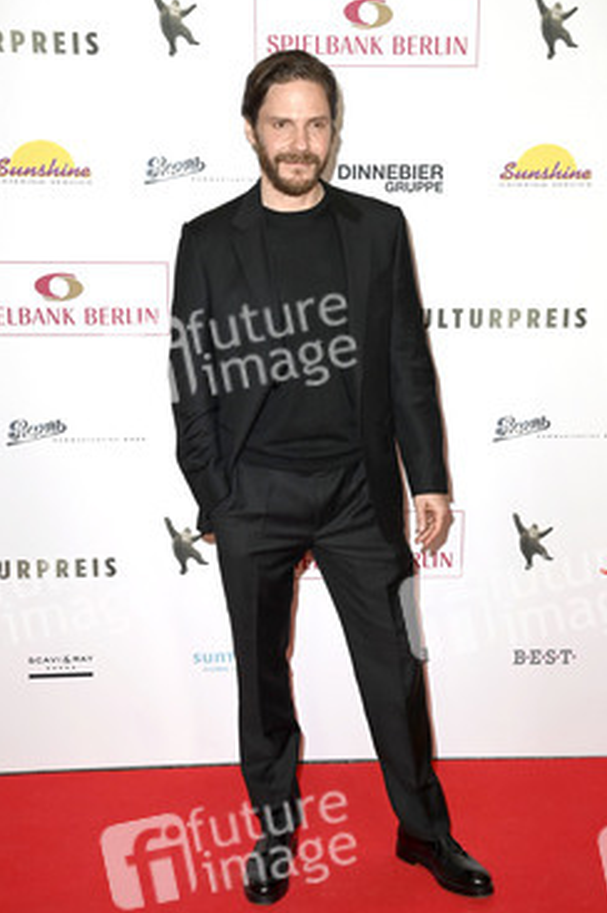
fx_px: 1216
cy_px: 478
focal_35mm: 48
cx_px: 301
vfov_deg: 41.1
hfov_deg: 28.0
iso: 640
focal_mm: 44
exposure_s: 1/250
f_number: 5.6
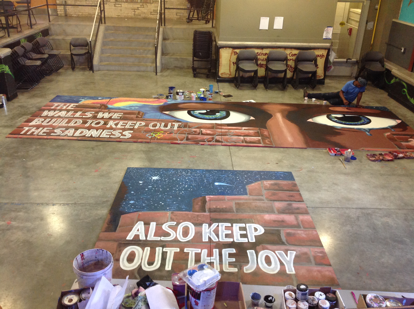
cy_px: 154
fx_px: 418
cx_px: 207
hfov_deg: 52.7
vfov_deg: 40.6
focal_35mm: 35
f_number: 2.4
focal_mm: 4.28
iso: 160
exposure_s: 1/15
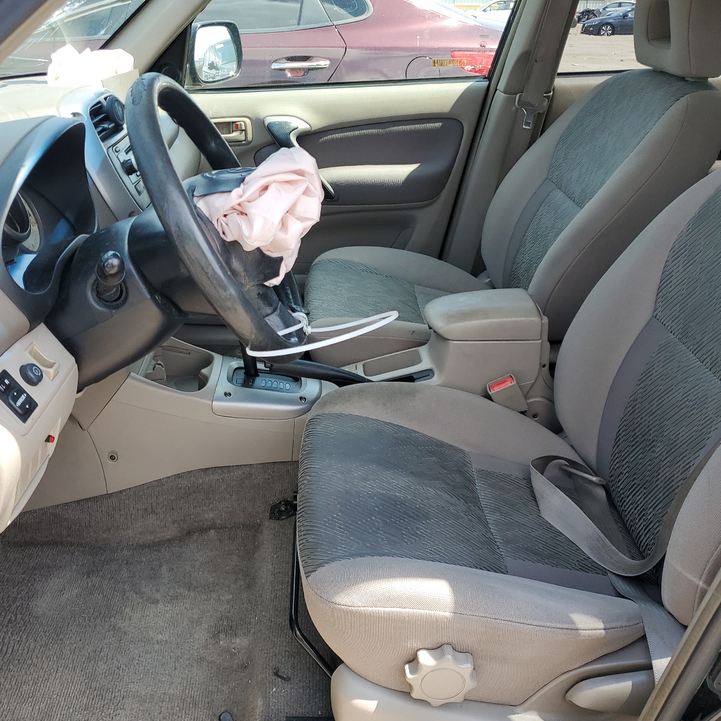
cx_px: 324
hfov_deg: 52.4
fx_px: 731
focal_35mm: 31
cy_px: 360
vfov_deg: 52.5
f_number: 1.5
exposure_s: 1/526
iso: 50
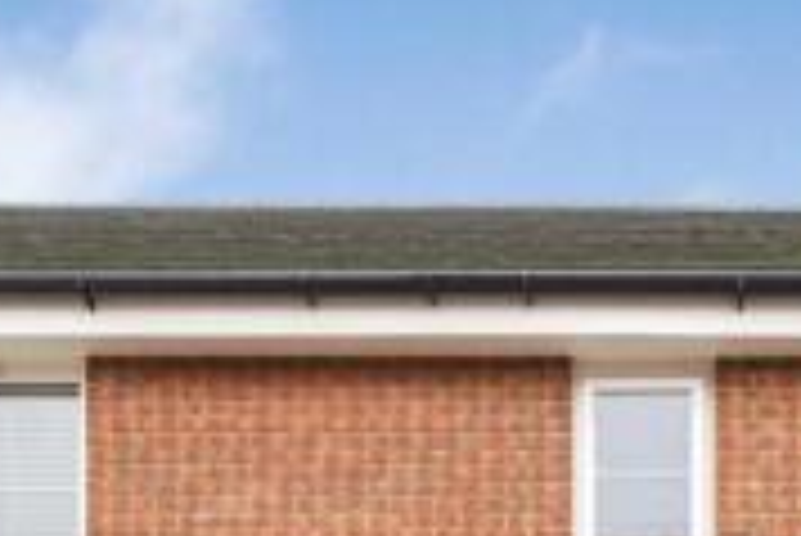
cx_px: 610
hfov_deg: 33.2
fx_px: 1314
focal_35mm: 59
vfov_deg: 18.6
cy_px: 930
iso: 640
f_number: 7.1
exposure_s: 1/200
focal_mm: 16
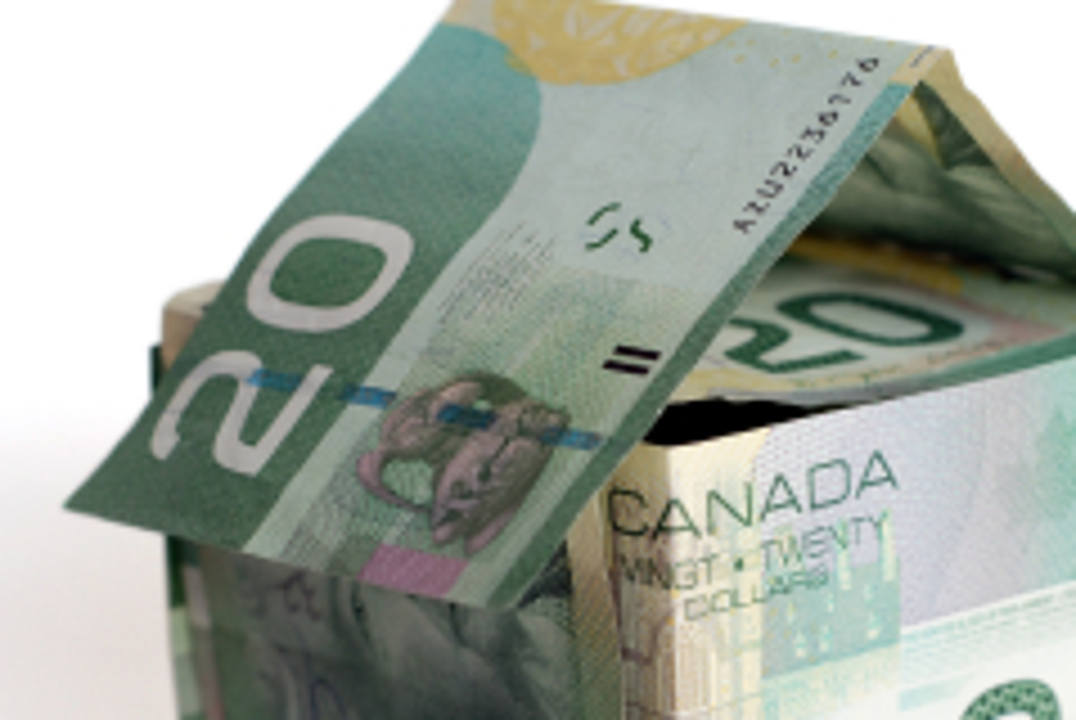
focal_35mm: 133
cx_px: 671
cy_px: 547
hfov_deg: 15.4
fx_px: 3980
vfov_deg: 10.3
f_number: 5
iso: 125
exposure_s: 1/60
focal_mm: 50
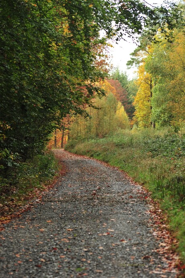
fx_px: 811
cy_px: 139
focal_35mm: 105
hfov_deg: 13.0
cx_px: 92
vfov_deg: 19.5
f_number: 4.5
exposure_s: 1/400
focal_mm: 105
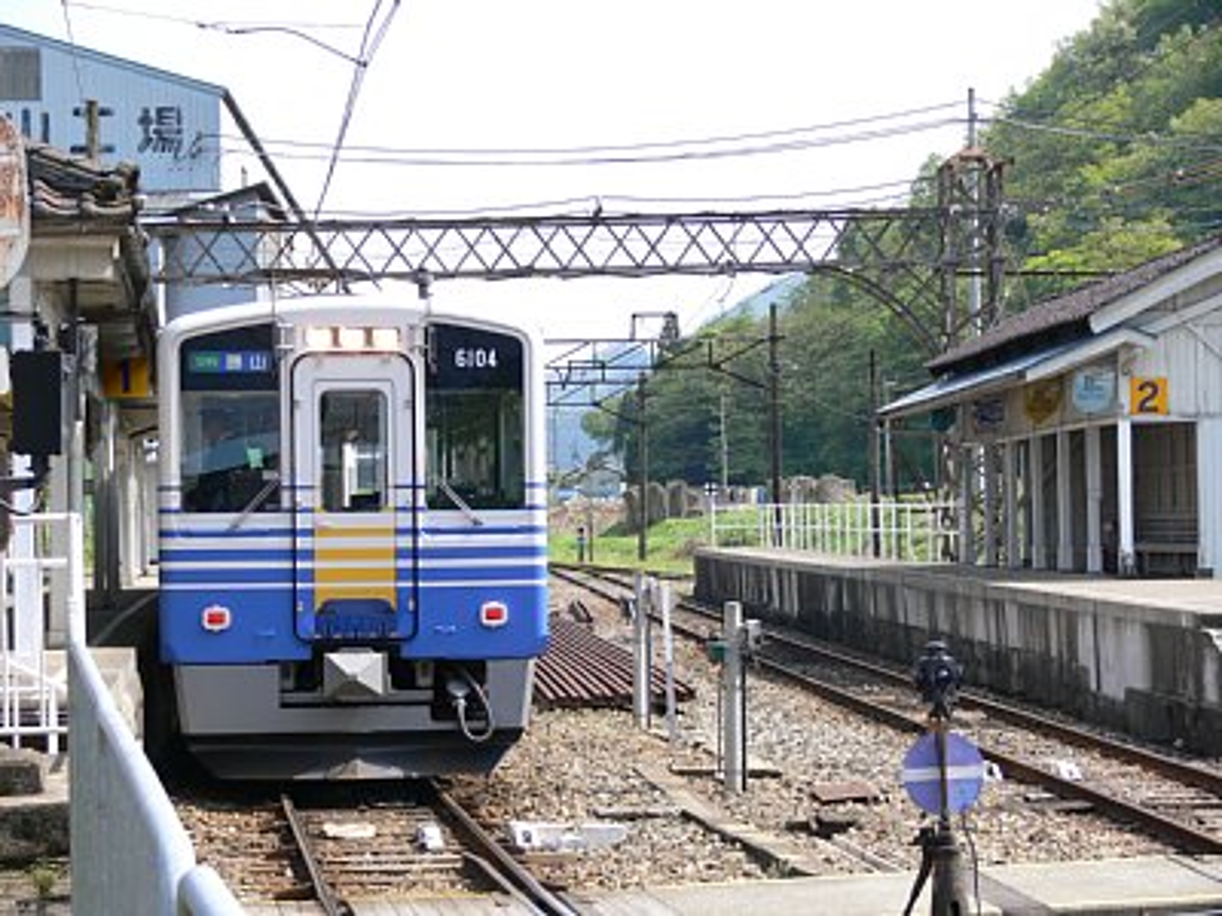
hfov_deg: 22.3
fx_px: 3107
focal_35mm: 88
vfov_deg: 16.8
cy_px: 458
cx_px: 611
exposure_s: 1/400
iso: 100
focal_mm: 18.6
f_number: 4
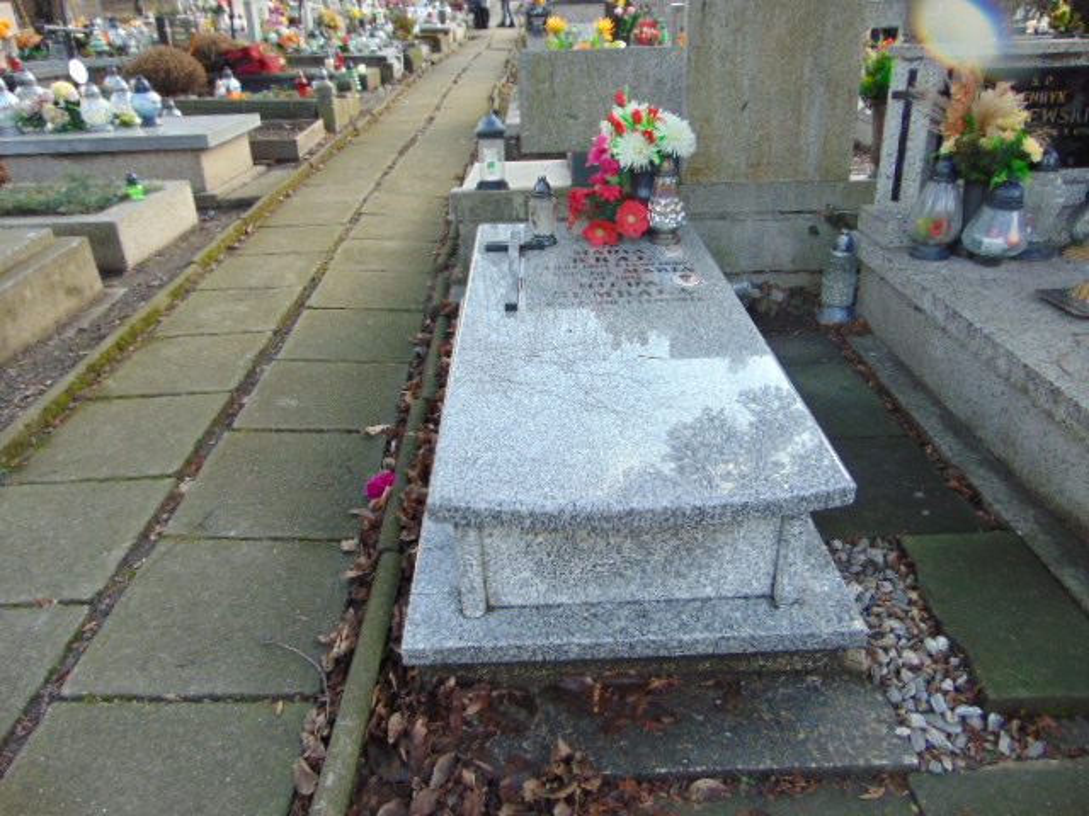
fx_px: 786
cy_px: 408
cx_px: 544
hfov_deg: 69.4
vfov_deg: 54.9
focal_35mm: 25
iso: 80
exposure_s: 1/100
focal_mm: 4.5
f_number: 3
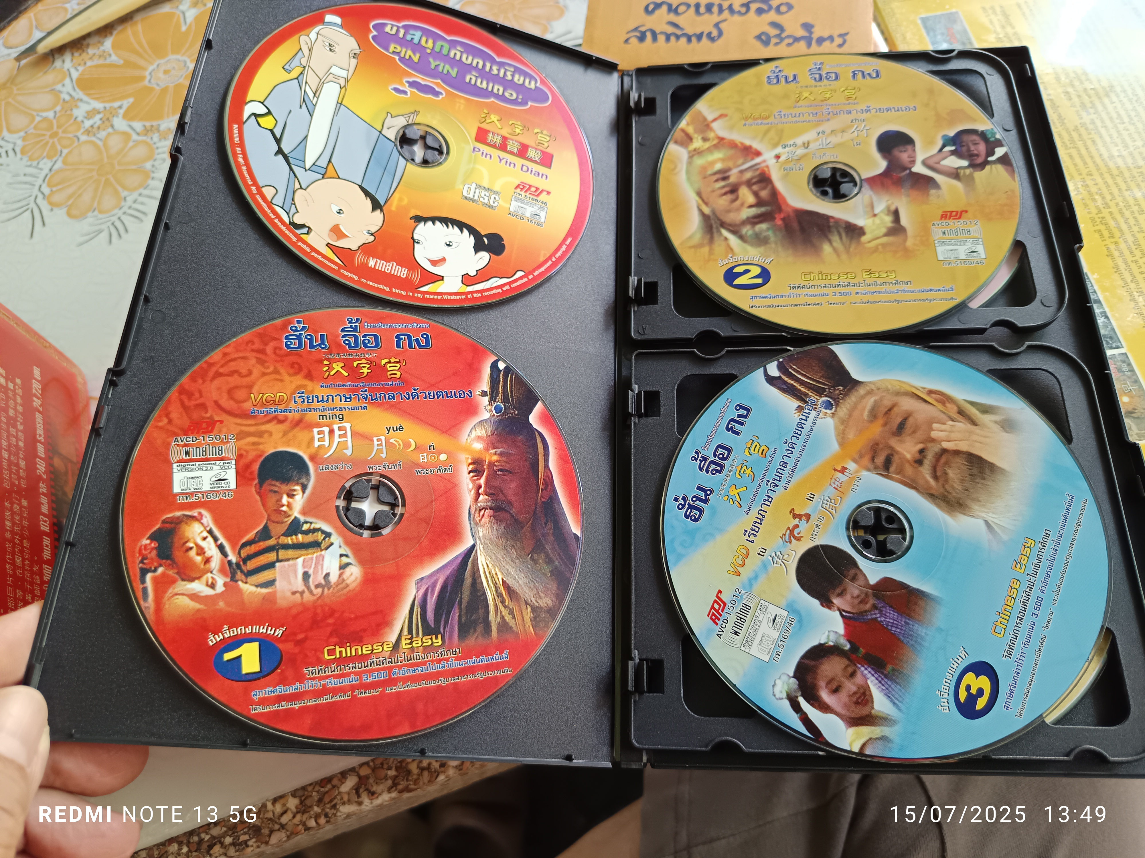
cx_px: 572
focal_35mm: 24
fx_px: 794
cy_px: 429
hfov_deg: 71.6
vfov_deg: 56.8
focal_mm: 5.31
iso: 639
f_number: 1.7
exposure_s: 1/50
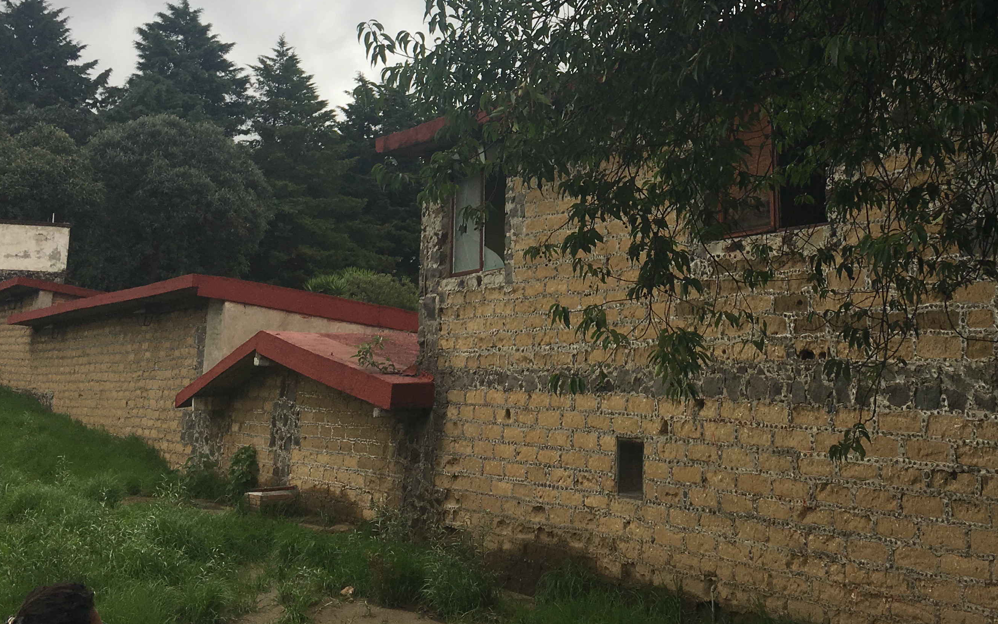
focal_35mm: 47
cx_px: 638
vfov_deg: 26.6
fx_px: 1278
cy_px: 71
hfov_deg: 42.3
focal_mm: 4.15
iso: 25
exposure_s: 1/605
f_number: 2.2
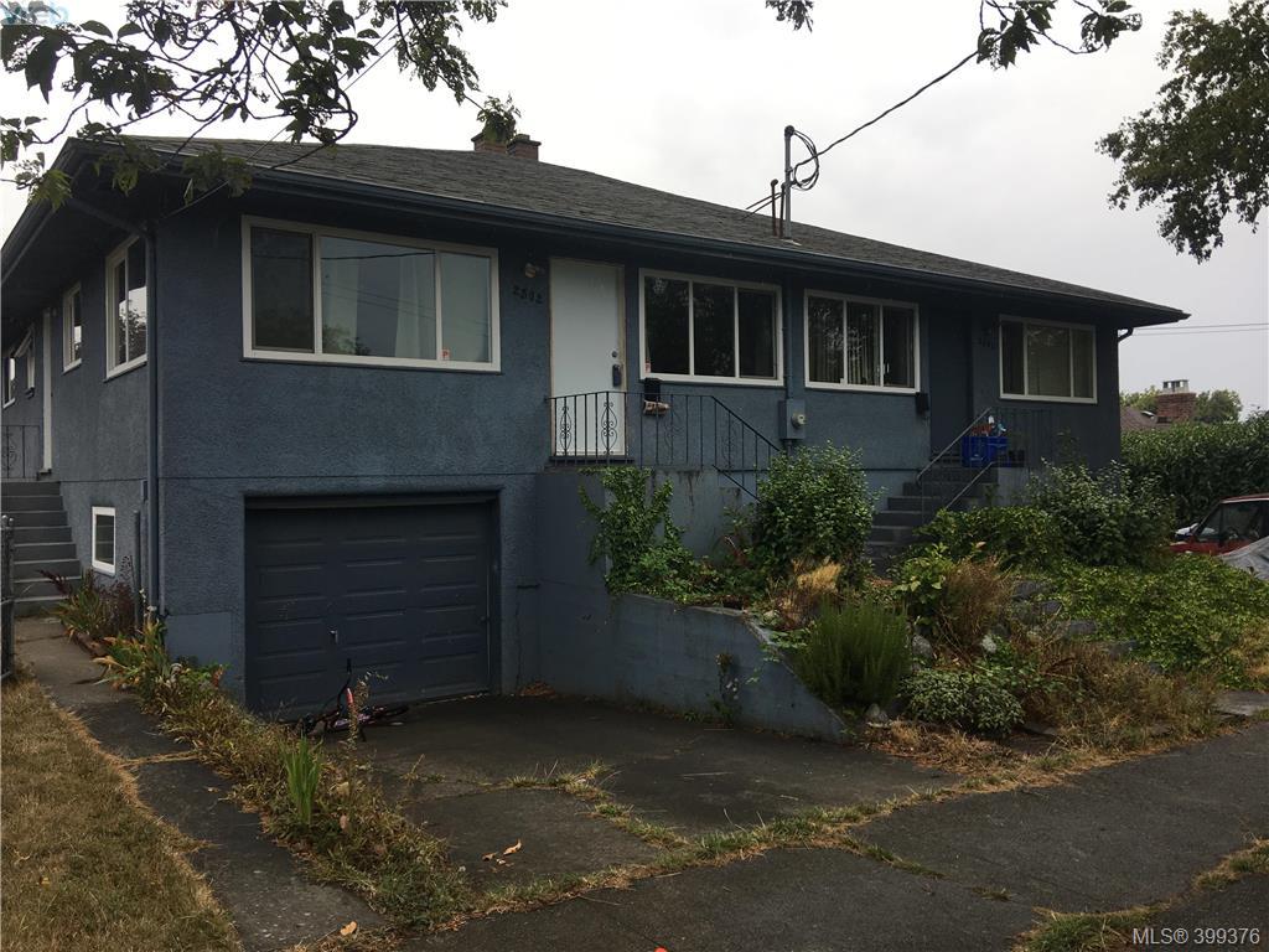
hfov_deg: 61.7
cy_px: 476
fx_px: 1063
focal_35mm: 29
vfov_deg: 48.2
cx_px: 634
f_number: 2.2
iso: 25
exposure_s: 1/407
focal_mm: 4.15
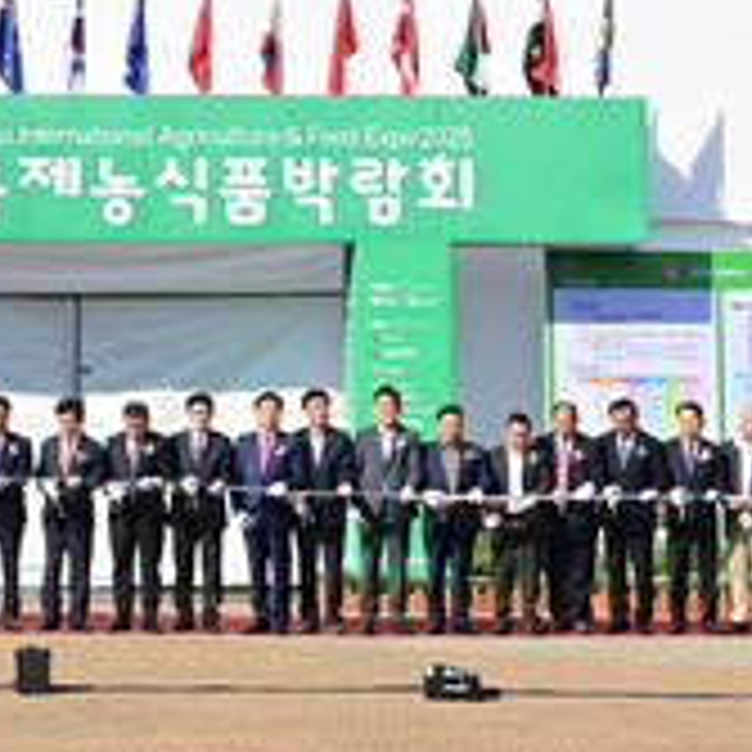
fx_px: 2704
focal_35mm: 110
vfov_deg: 15.7
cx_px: 68
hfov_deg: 15.6
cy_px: 90
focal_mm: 36
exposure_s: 1/250
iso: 320
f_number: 16
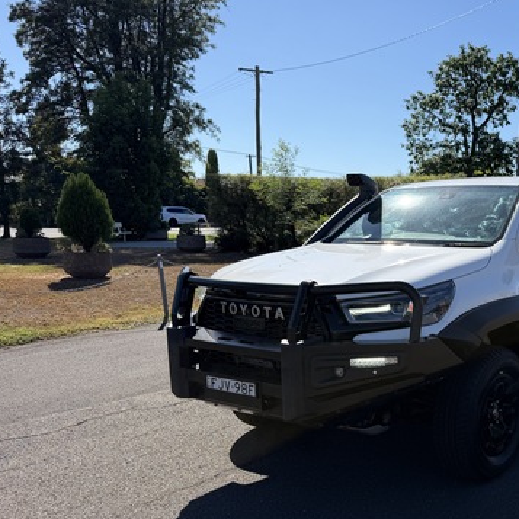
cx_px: 445
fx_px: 645
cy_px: 314
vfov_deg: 43.6
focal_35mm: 38
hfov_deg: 41.2
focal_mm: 6.76
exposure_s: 1/4405
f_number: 1.78
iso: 80
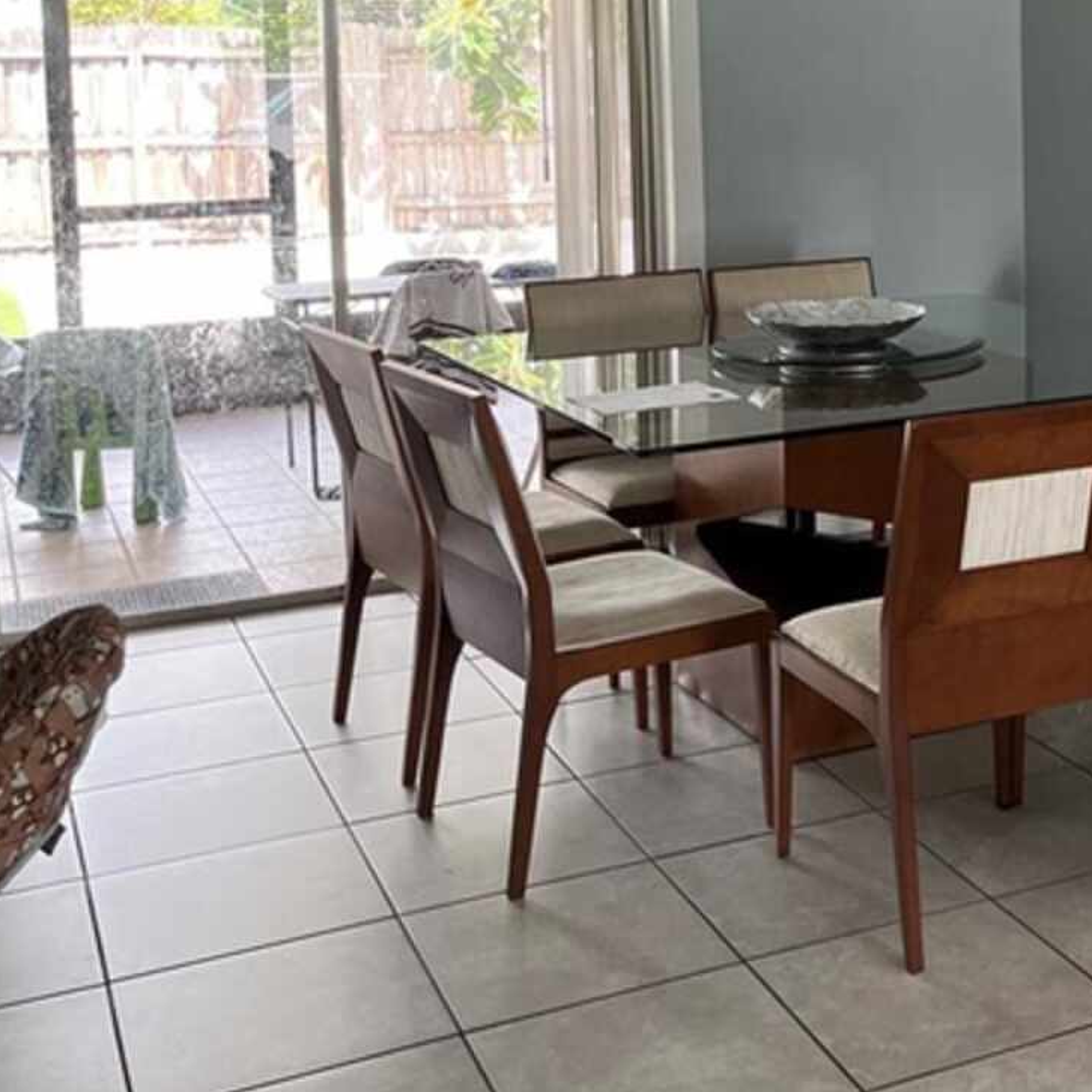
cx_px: 931
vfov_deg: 30.6
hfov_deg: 30.6
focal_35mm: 54
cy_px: 174
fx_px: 1927
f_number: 1.6
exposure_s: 1/60
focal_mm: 5.1
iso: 80
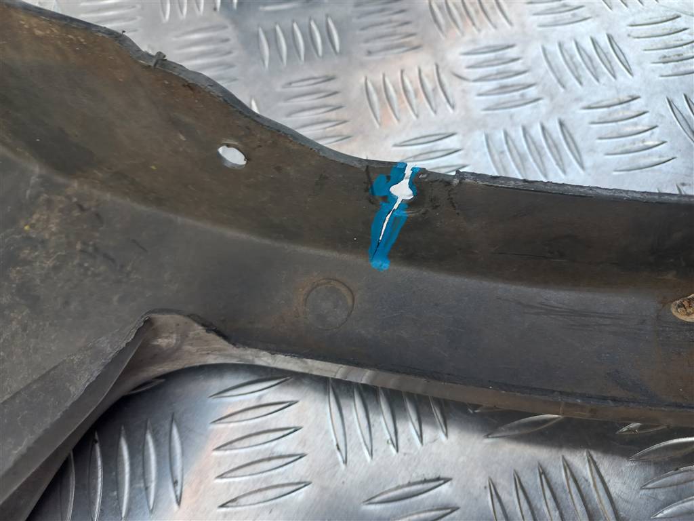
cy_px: 260
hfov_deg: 69.4
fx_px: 501
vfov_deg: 54.9
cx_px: 347
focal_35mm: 25
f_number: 1.8
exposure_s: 1/50
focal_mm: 4.6
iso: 50
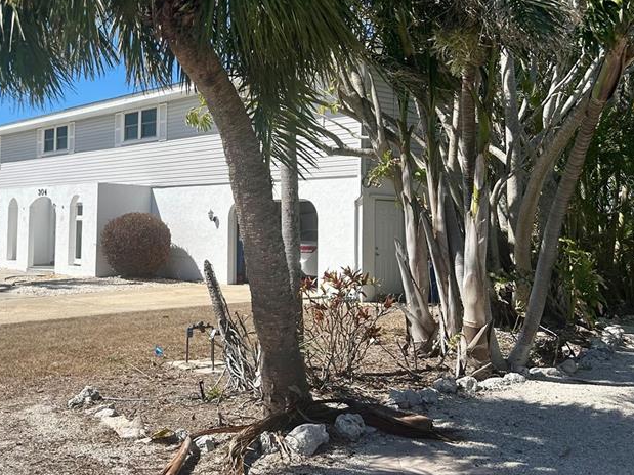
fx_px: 787
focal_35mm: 43
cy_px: 180
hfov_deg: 42.6
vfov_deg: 33.4
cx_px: 165
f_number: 1.5
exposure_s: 1/5319
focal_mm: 5.7
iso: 50
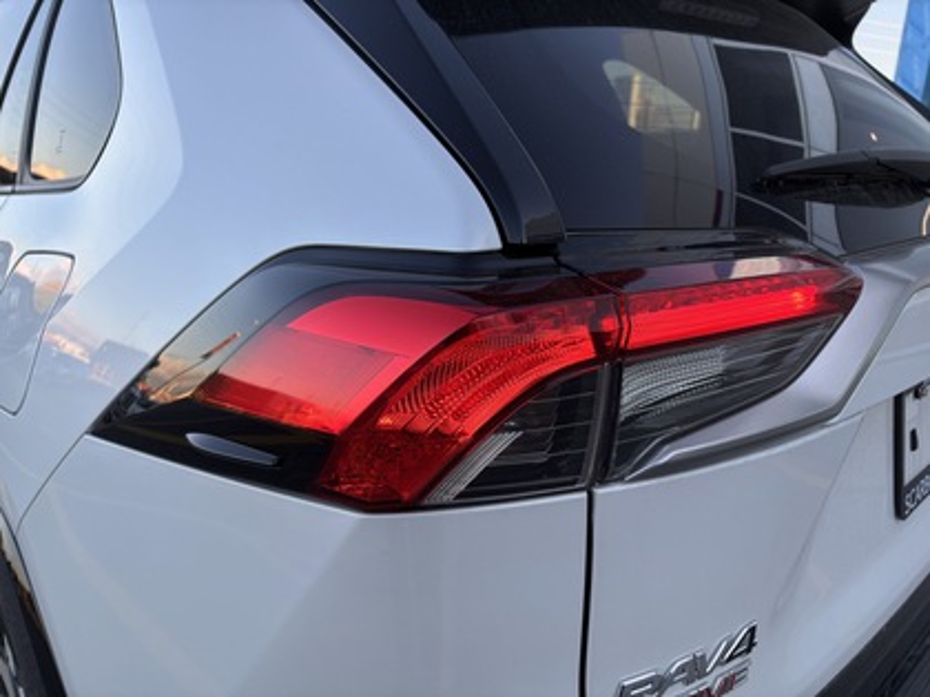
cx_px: 465
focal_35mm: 26
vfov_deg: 53.1
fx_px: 699
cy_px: 348
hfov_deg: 67.3
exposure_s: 1/348
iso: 50
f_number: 1.6
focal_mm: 5.96
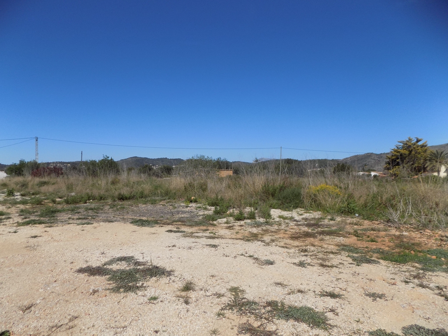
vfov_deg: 58.9
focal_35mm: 23
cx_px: 224
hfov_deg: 73.9
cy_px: 168
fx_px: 298
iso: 80
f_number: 9.9
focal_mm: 4
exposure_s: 1/250
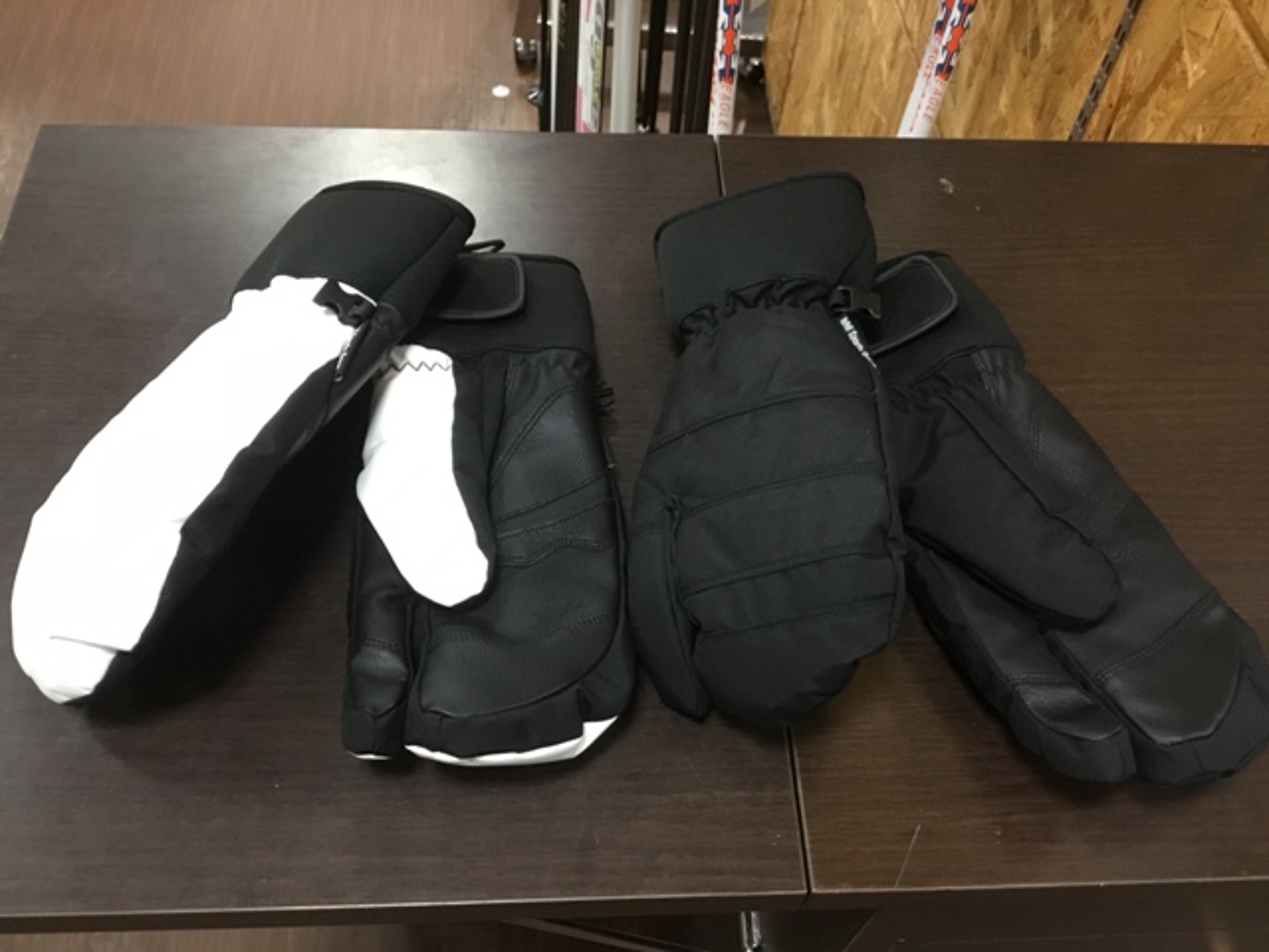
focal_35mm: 31
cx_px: 634
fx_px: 1136
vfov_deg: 45.4
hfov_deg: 58.4
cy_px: 476
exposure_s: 1/33
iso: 160
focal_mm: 3.3
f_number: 2.4
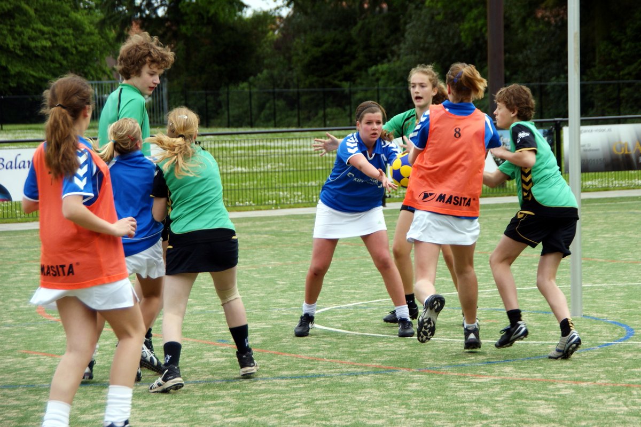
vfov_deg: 10.2
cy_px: 214
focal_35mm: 135
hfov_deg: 15.2
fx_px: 2404
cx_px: 320
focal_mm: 90
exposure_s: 1/320
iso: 100
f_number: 5.6
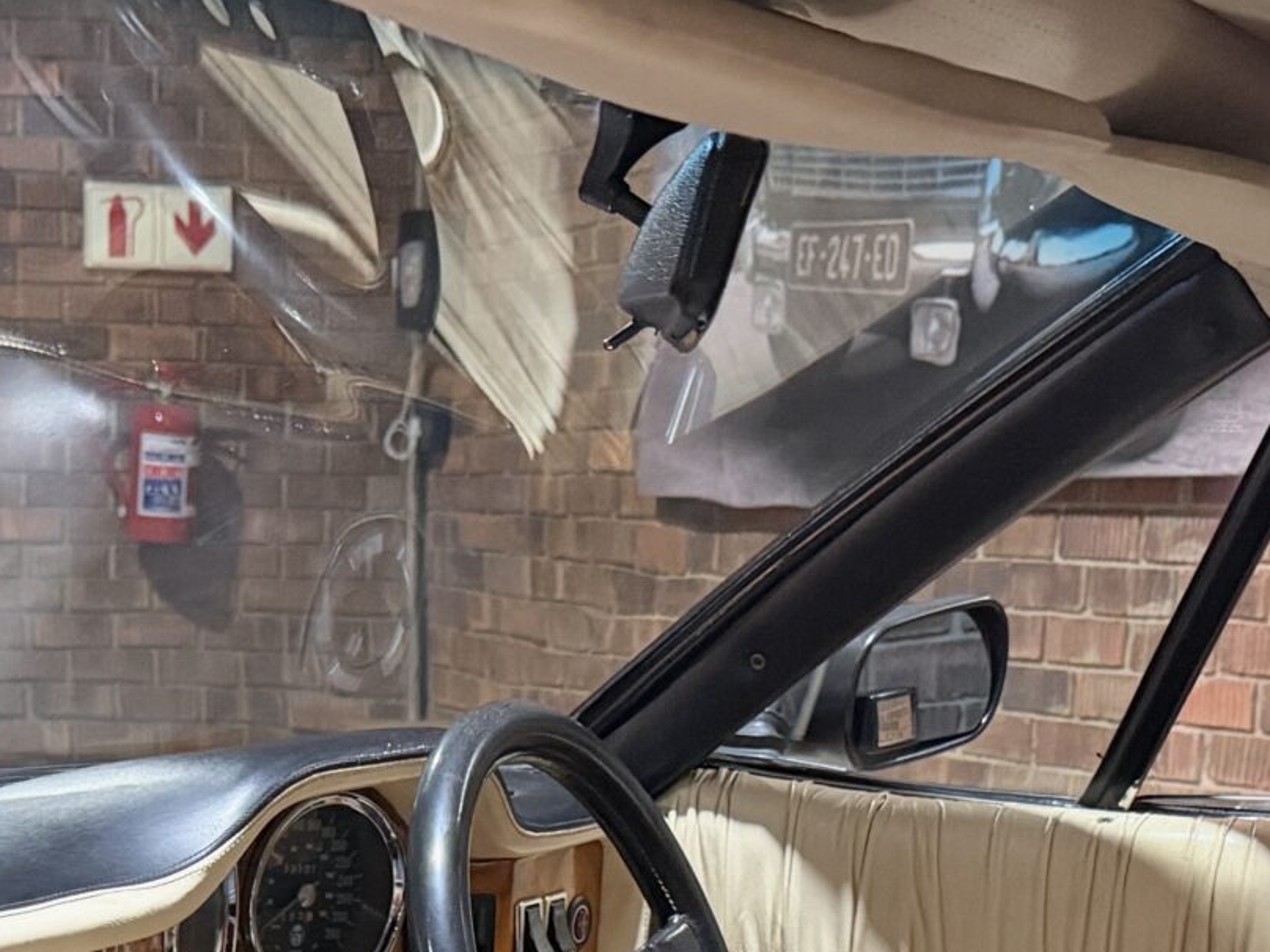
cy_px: 1478
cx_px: 212
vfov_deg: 17.2
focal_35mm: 76
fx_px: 2788
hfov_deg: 25.1
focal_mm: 6.76
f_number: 1.78
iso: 640
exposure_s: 1/50
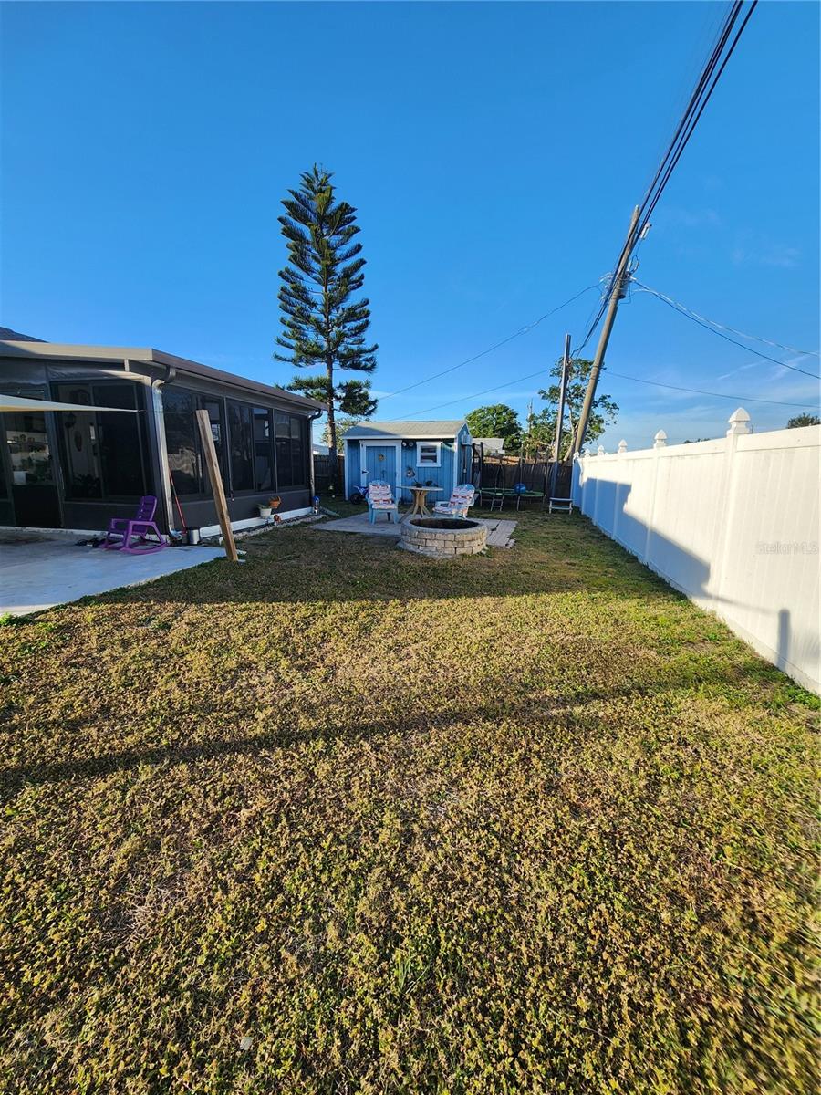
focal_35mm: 13
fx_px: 411
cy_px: 548
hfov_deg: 89.9
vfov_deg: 106.2
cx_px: 410
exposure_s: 1/950
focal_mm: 2.2
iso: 50
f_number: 2.2
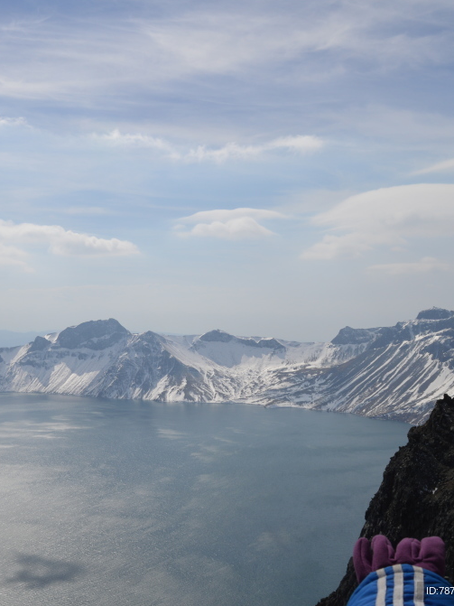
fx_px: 770
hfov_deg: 32.7
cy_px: 301
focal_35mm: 44
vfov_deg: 43.0
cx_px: 163
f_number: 11
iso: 100
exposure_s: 1/500
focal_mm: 20
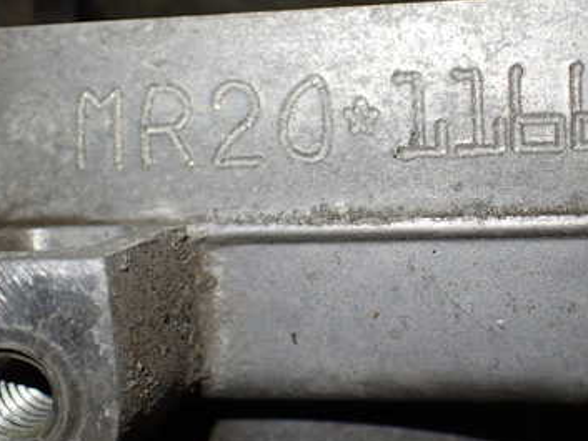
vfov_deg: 28.5
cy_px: 186
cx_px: 426
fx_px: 867
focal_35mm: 51
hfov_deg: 36.8
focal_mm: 5.4
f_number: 2.3
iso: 250
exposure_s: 1/125
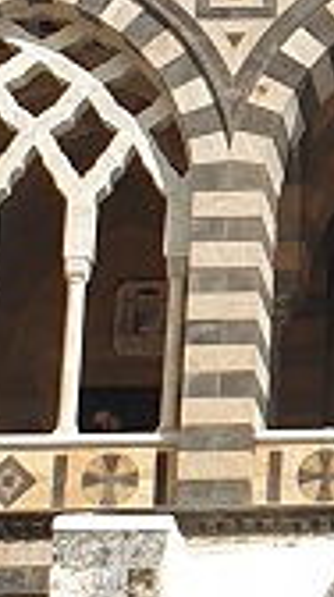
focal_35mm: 135
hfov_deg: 8.2
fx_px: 2134
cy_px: 71
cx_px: 810
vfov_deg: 15.7
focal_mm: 4.3
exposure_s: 1/1916
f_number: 2.4
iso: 50
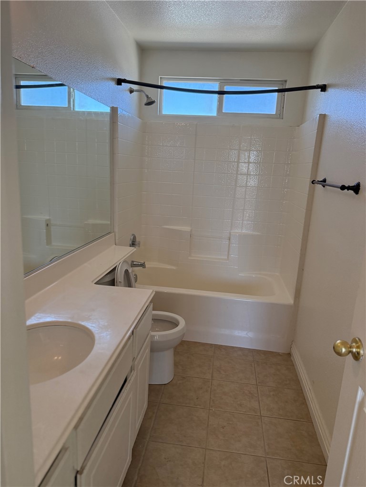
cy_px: 244
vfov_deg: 71.6
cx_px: 183
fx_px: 338
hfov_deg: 56.8
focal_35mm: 24
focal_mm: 6.76
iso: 200
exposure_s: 1/237
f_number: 1.78
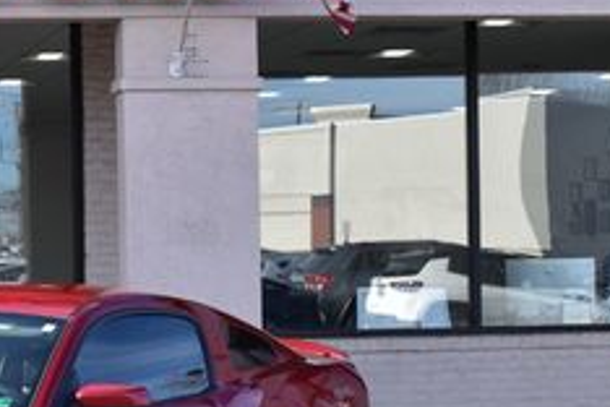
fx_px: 2084
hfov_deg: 16.1
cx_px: -104
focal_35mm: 123
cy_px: 287
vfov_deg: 11.1
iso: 400
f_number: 10
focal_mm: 30
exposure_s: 1/250
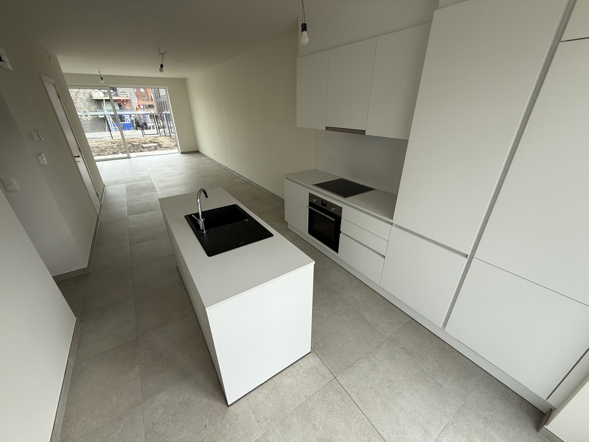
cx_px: 294
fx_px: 238
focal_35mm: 14
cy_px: 221
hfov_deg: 102.1
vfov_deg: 85.7
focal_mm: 2.22
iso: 50
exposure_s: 1/123
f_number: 2.2
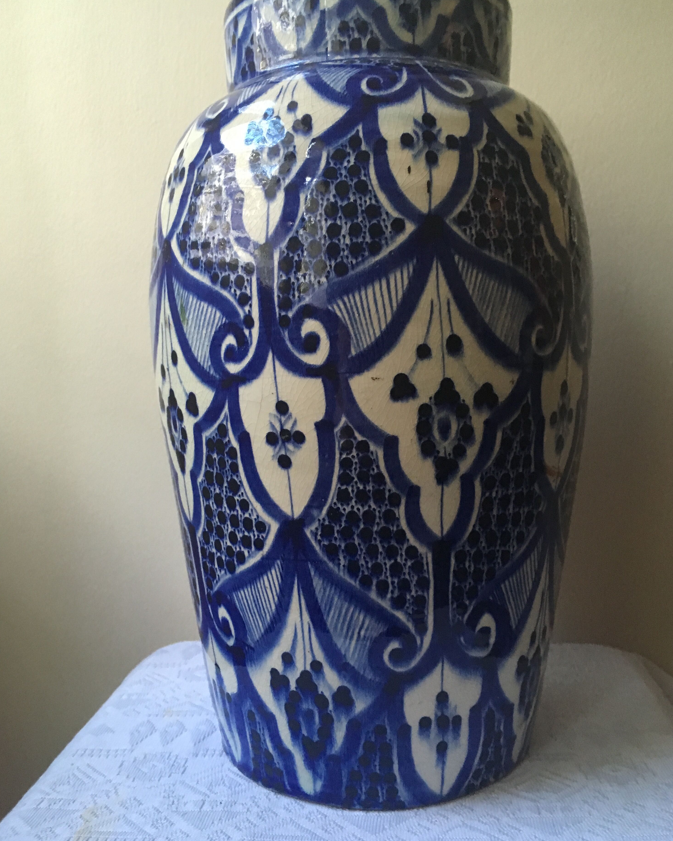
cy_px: 415
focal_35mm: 31
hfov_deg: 47.1
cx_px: 343
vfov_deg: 57.2
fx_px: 772
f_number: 2.2
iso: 200
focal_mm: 4.15
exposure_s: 1/25
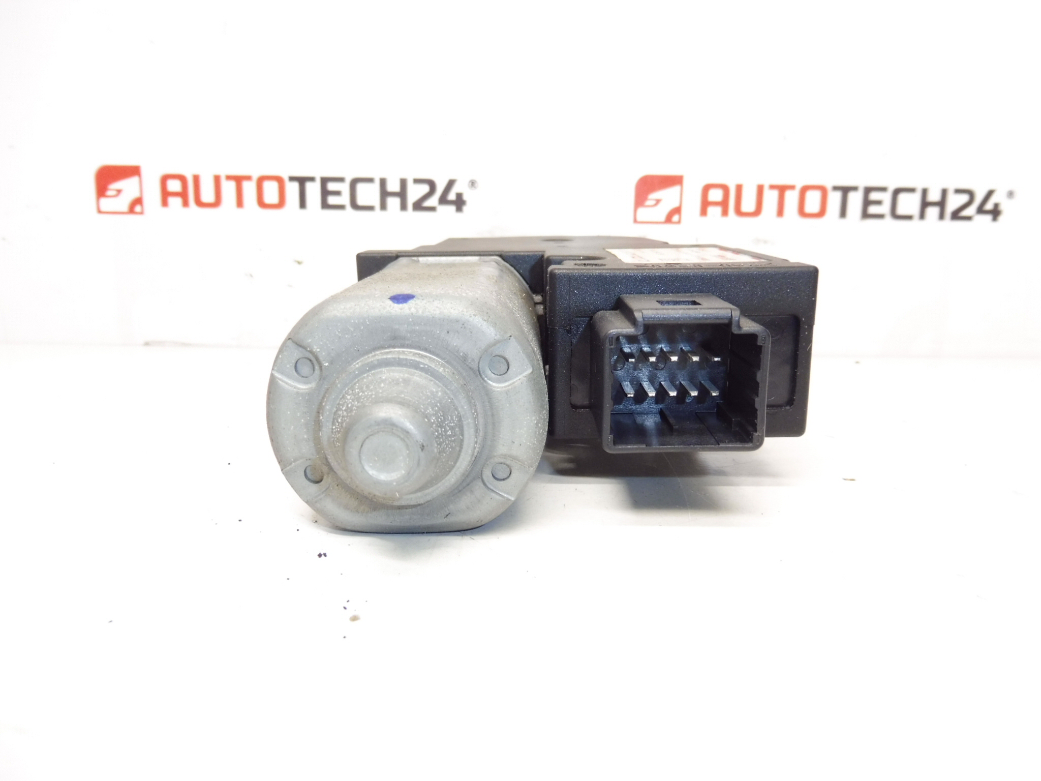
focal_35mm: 24
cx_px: 520
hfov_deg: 71.6
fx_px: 722
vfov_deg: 56.8
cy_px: 390
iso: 200
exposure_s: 1/80
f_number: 3.5
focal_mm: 4.3
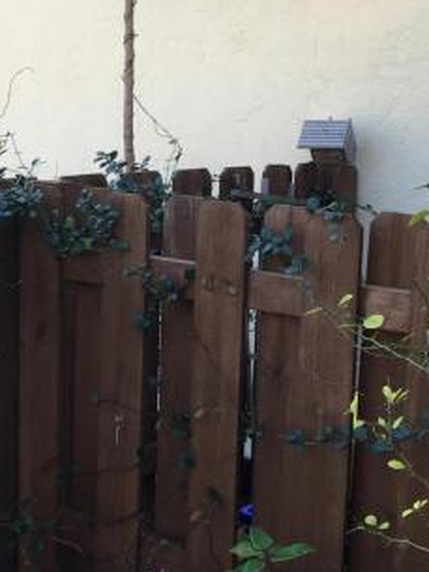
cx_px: 232
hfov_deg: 20.2
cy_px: 279
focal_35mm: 73
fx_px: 1205
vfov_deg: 26.7
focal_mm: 4.15
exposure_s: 1/138
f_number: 2.2
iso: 25
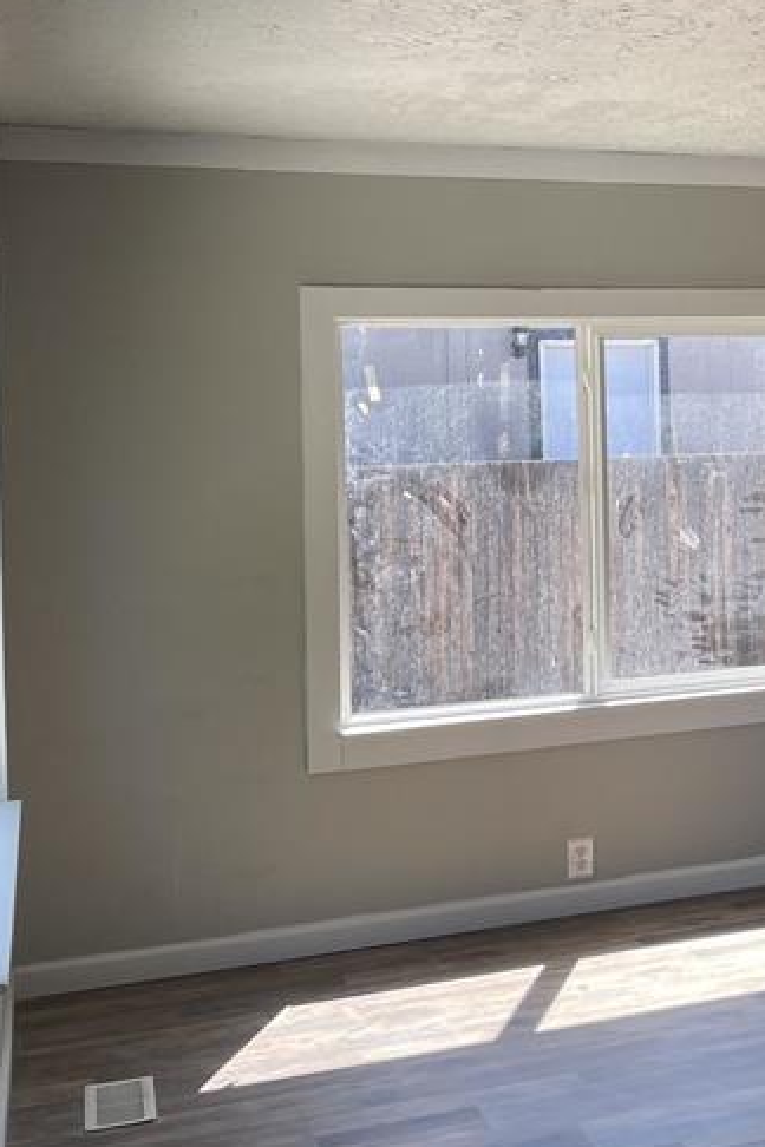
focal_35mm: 57
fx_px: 1817
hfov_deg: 21.9
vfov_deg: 34.9
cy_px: 425
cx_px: 937
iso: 32
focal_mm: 4.2
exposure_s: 1/278
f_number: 1.6
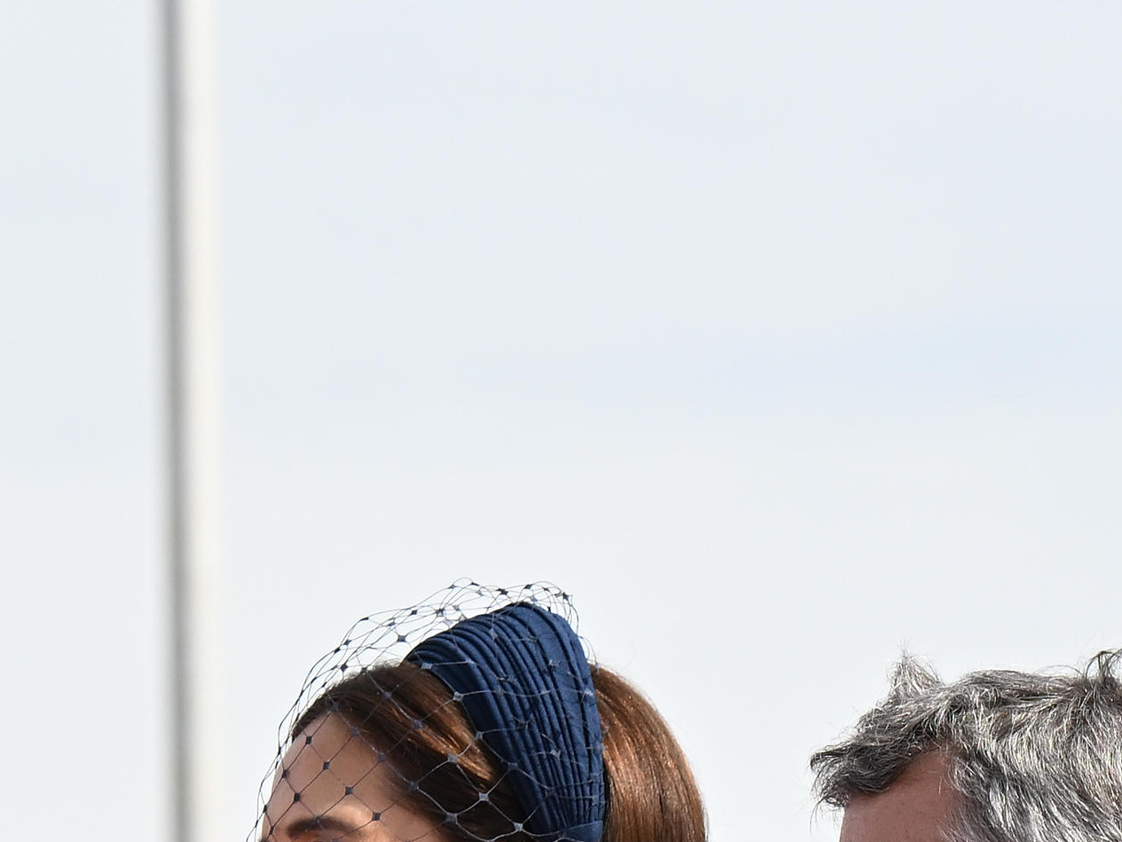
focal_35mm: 513
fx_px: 16629
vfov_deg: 2.9
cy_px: 1220
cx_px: -80
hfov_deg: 3.9
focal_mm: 135
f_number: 6.3
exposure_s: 1/1600
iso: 400
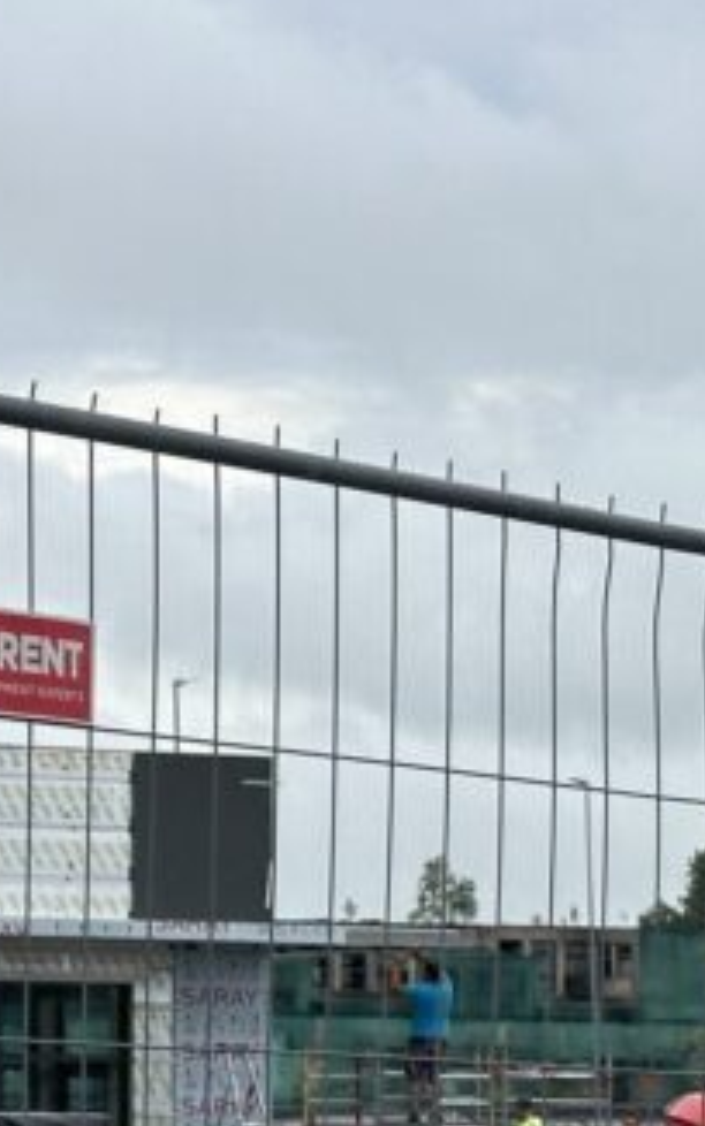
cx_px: -605
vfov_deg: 13.0
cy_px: 964
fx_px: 4914
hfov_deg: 7.9
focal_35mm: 160
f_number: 1.78
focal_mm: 6.86
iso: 64
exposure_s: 1/1695
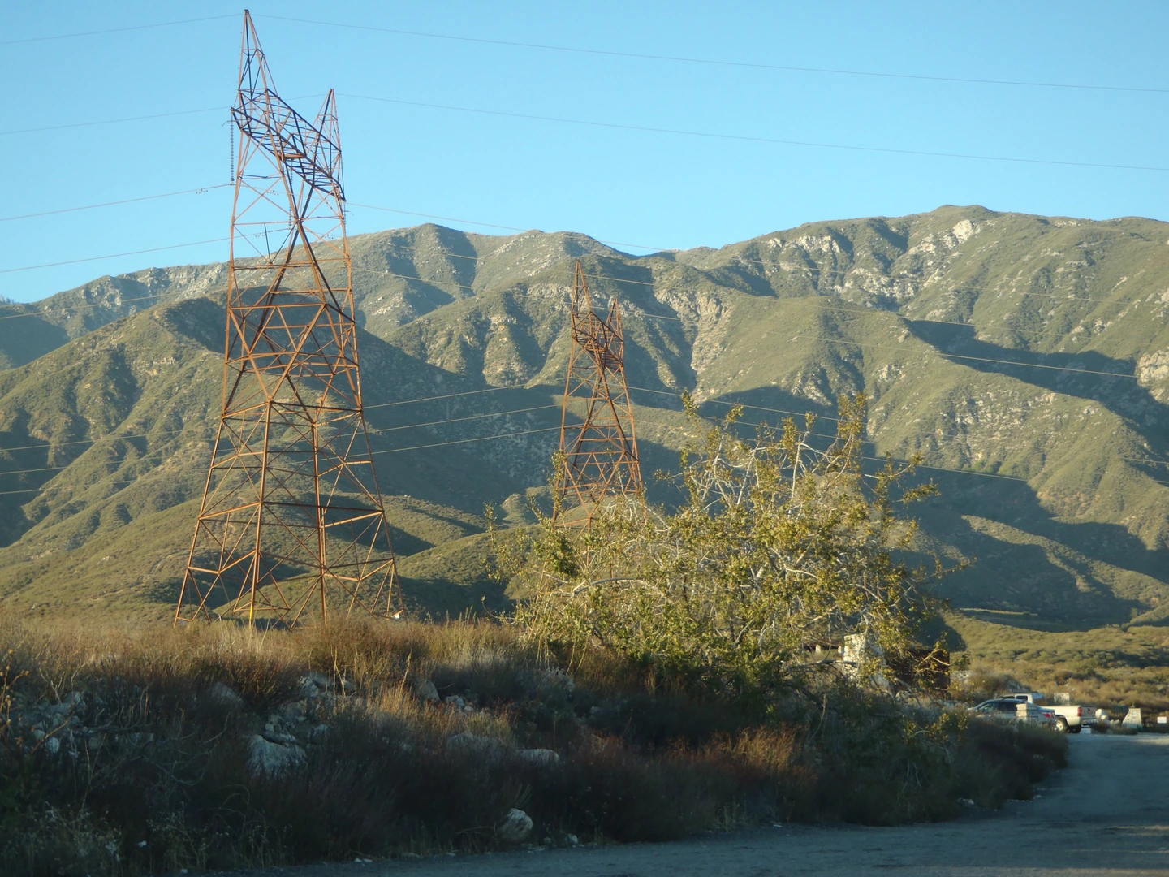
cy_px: 438
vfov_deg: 17.6
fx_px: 2837
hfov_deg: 23.3
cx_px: 584
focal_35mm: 84
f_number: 4.4
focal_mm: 15.06
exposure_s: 1/80
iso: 80
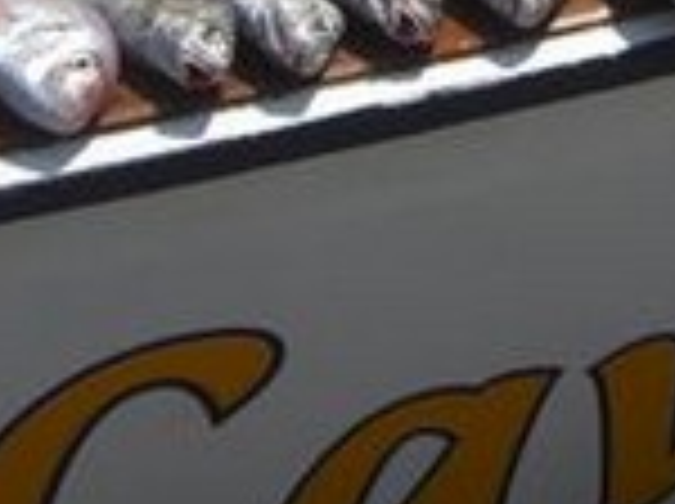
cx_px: 612
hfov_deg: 12.3
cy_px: -144
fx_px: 3115
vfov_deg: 9.1
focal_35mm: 160
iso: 80
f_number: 8
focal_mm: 7.9
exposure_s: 1/320
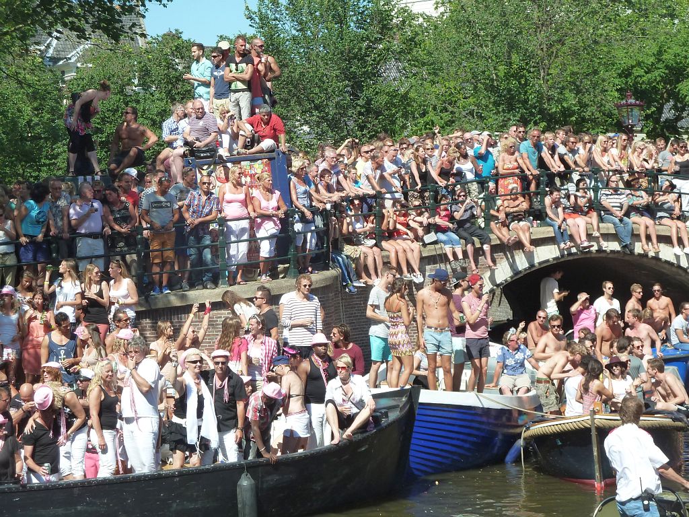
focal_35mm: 90
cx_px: 344
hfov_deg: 21.8
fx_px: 1791
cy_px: 258
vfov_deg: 16.4
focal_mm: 14.7
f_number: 4.3
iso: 125
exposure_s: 1/320
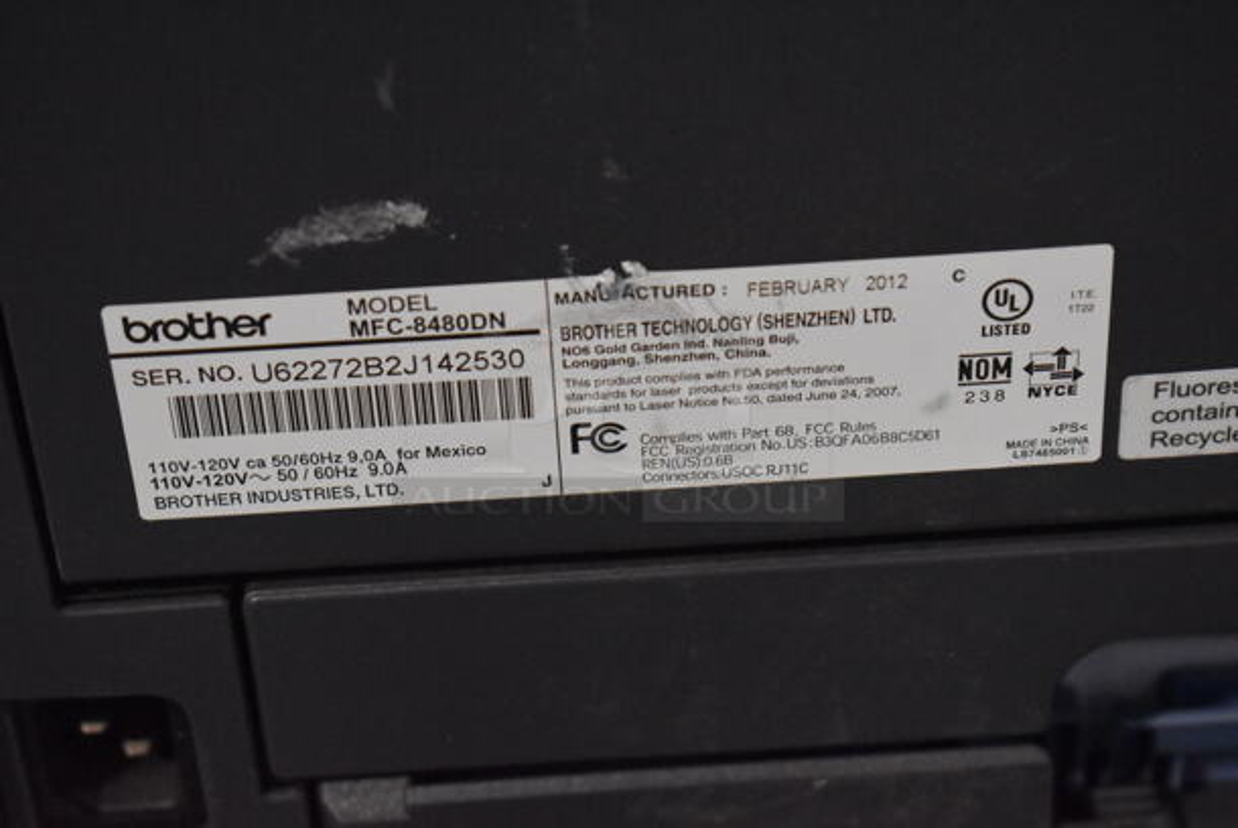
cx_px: 619
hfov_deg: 24.6
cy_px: 414
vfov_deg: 16.6
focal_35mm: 82
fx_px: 2840
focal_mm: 55
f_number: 5.6
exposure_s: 1/125
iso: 8000
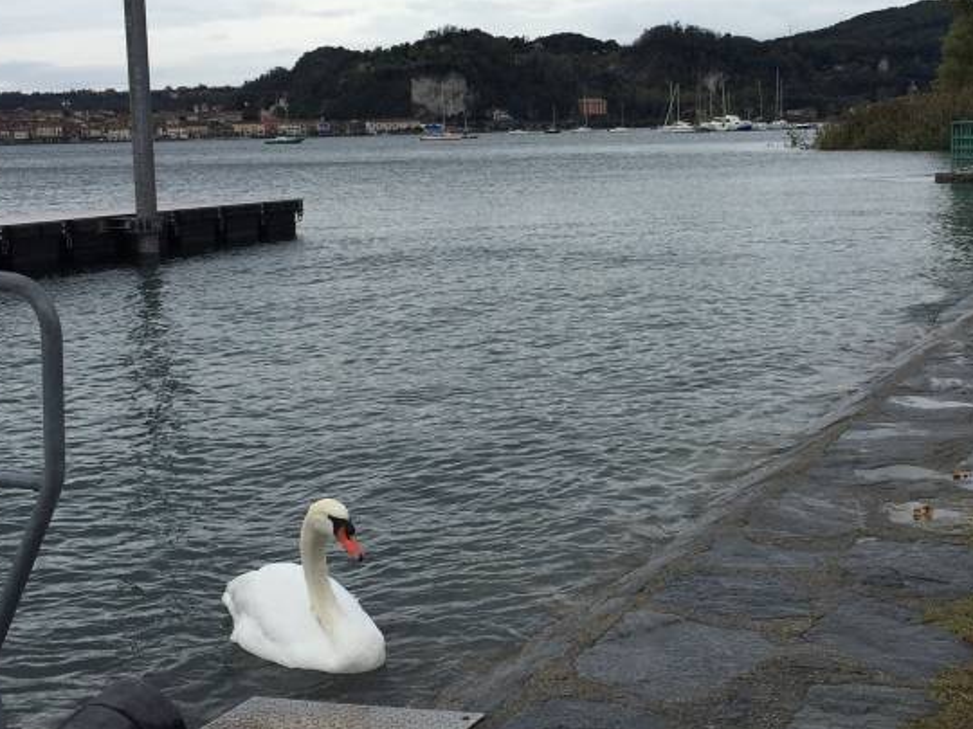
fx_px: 1546
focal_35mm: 55
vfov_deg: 26.5
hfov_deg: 34.8
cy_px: 297
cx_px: 607
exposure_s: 1/964
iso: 32
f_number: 2.2
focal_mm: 4.15
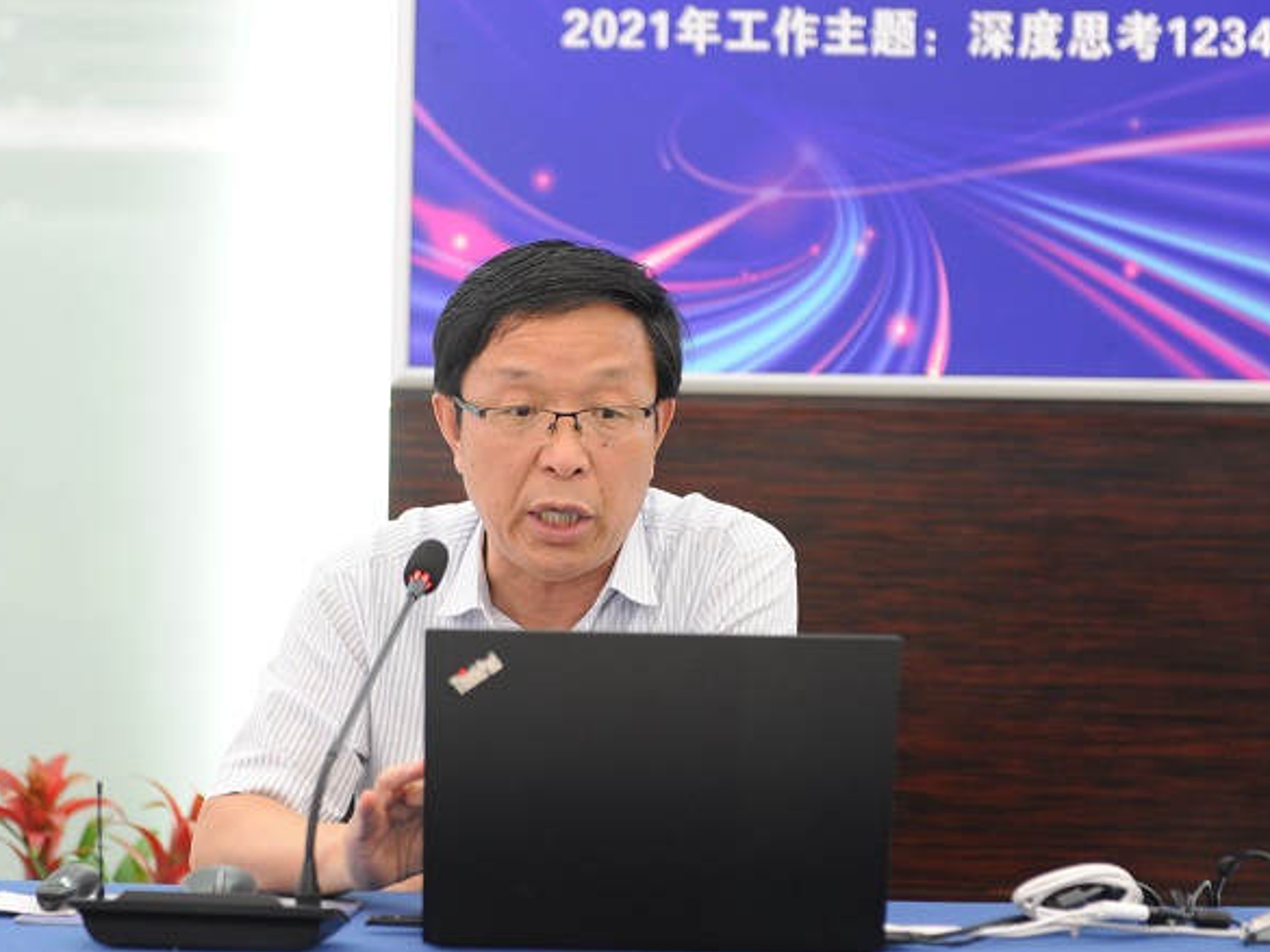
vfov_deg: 15.1
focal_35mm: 98
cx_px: 549
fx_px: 3596
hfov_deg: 20.0
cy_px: 524
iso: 1600
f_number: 2.8
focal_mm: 70
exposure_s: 1/80
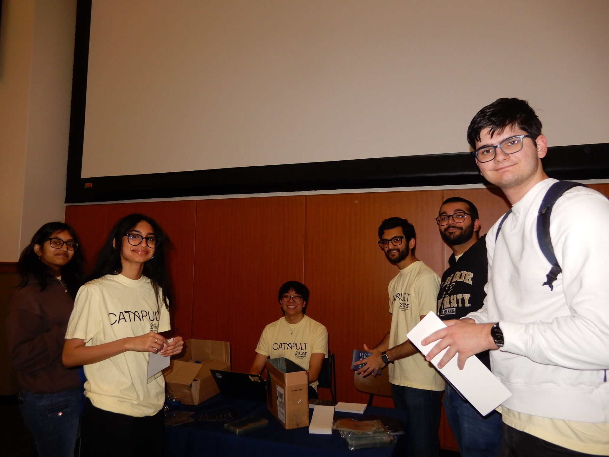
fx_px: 422
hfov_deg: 71.6
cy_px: 228
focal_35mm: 24
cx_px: 304
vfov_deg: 56.8
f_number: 3.4
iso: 200
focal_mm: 4.3
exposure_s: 1/30
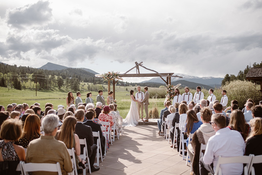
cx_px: 131
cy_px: 88
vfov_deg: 37.9
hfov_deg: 54.4
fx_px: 255
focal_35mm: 35
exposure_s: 1/4000
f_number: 2.2
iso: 200
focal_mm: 35
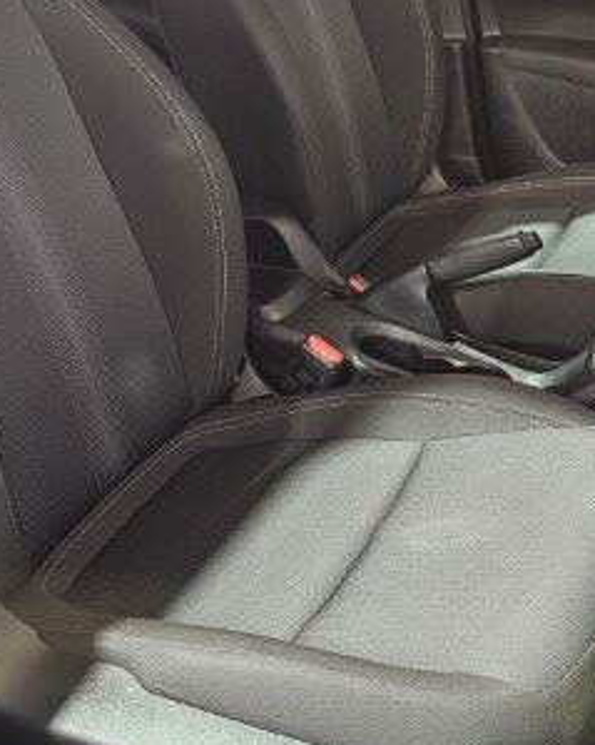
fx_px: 1057
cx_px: 224
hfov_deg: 31.3
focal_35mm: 48
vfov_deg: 38.6
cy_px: 294
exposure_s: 1/50
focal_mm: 6.3
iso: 800
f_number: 1.7
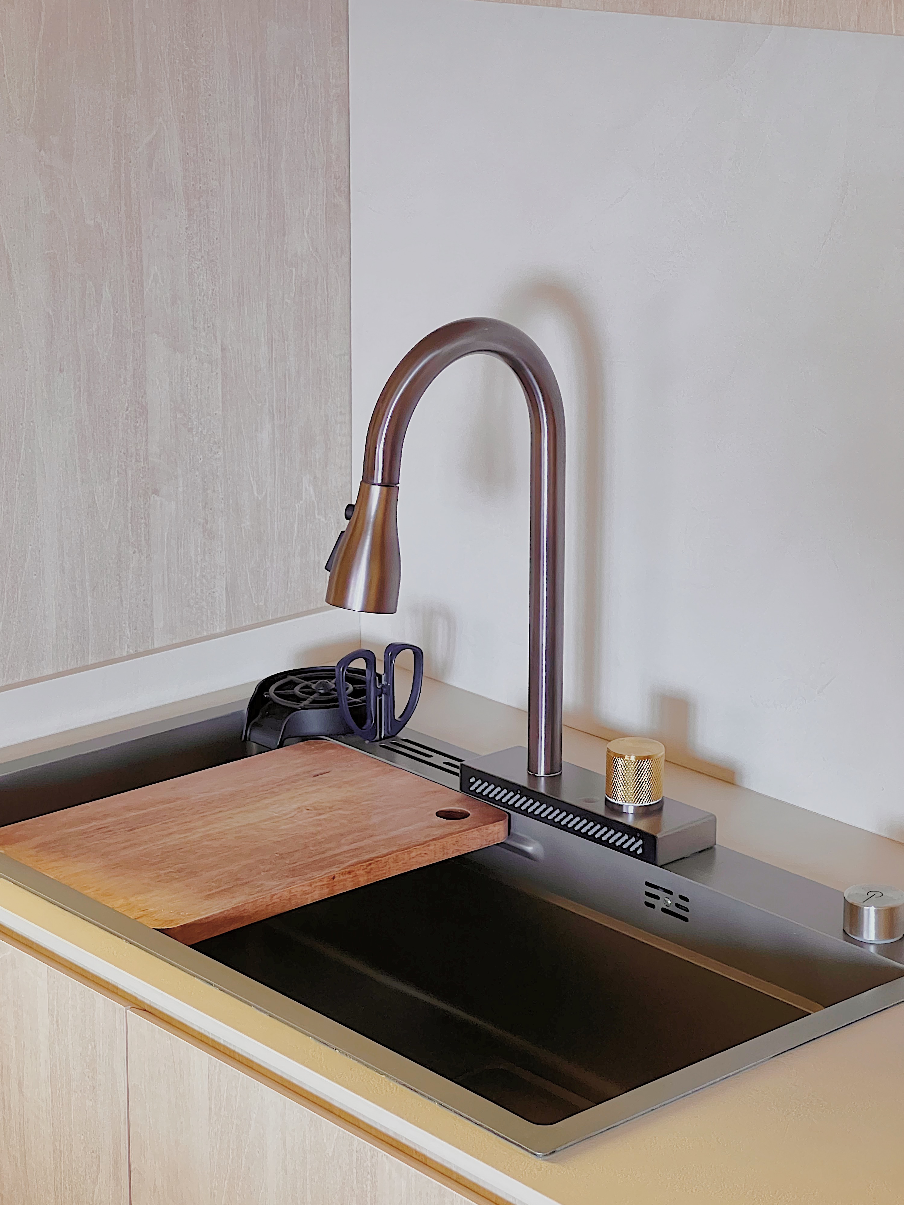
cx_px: 447
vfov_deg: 25.0
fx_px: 2716
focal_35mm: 78
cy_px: 608
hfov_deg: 18.9
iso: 800
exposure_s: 1/44
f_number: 2.8
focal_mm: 9
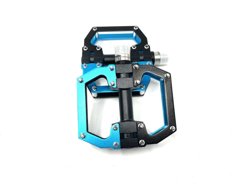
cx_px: 122
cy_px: 92
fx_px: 184
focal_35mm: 26
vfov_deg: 53.1
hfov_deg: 67.3
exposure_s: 1/409
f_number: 1.6
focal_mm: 5.1
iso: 32
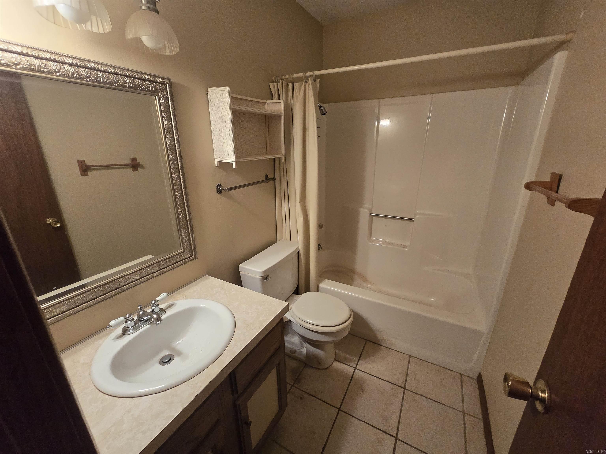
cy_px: 227
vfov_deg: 89.9
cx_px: 303
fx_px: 228
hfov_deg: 106.2
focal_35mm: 13
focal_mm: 2.2
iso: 640
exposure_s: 1/60
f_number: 2.2
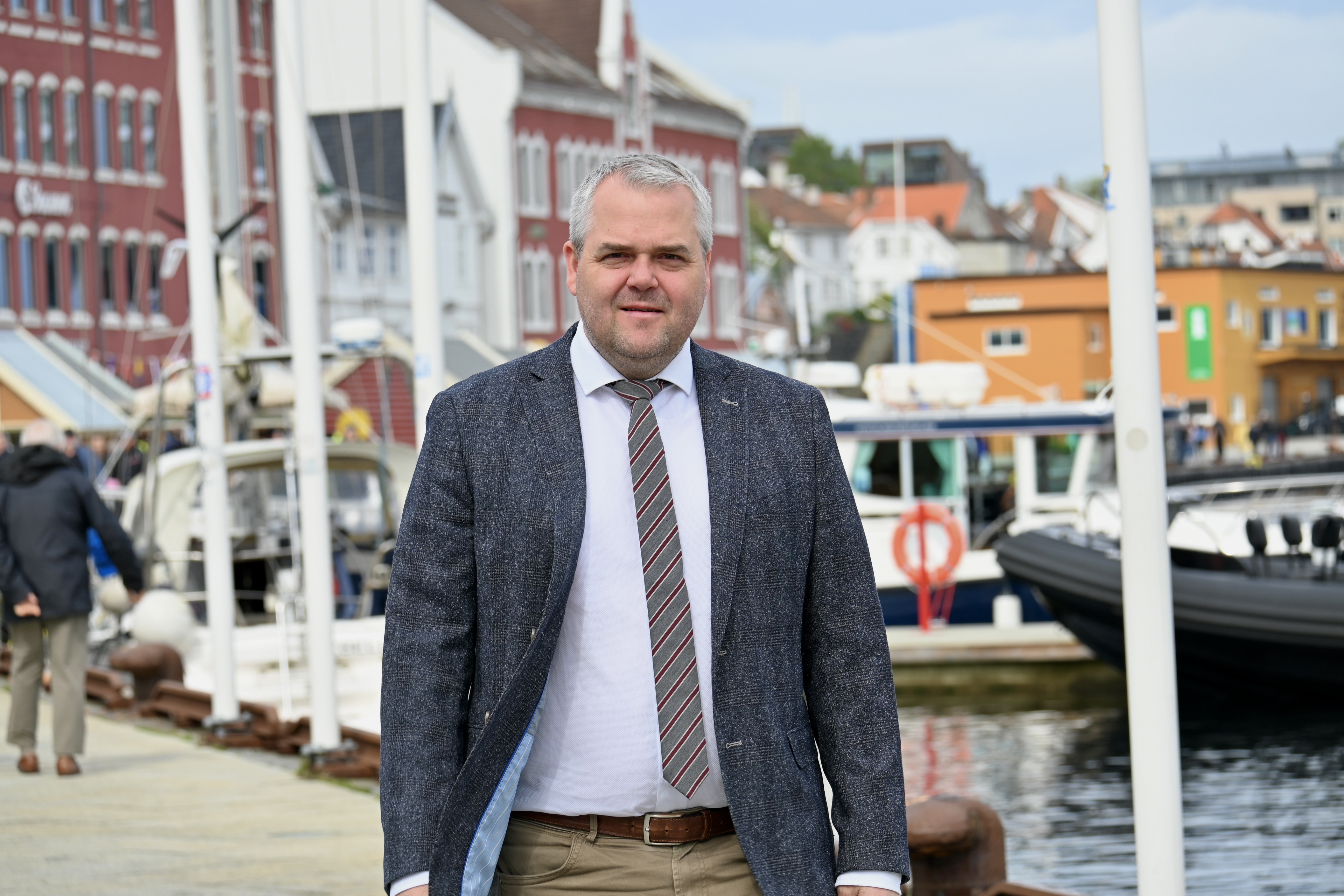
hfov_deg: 13.4
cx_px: 672
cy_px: 448
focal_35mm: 153
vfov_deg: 9.0
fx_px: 5712
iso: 100
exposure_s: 1/320
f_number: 6.3
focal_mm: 102
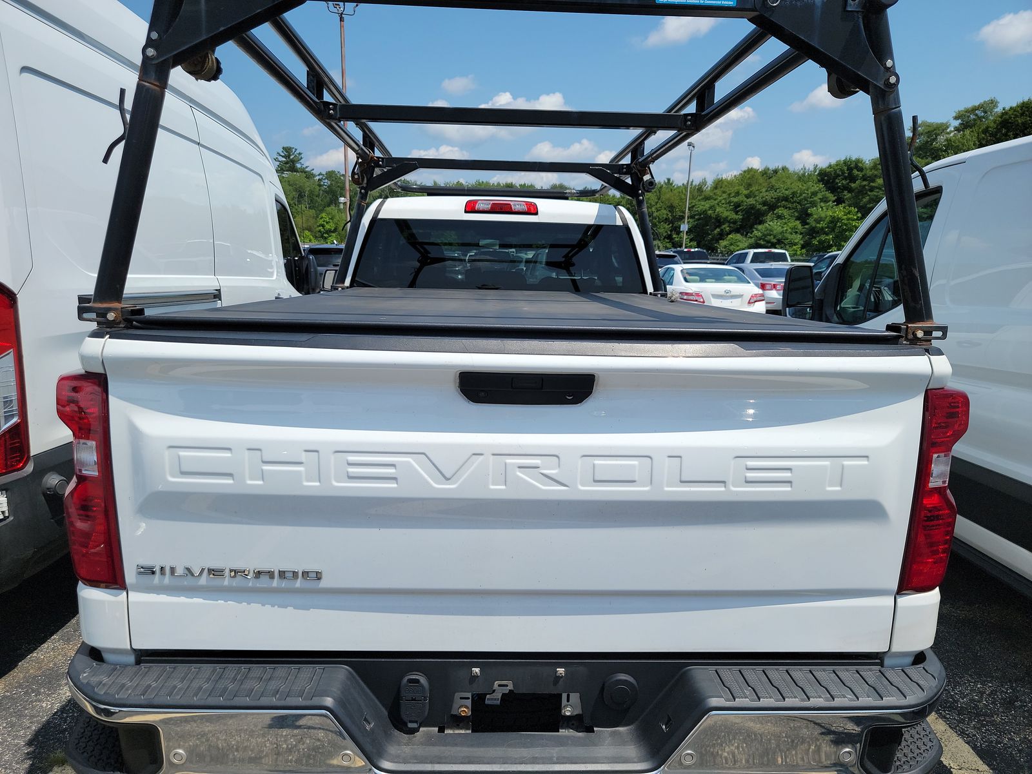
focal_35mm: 24
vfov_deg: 56.8
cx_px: 516
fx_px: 716
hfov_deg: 71.6
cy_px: 387
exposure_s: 1/1169
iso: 50
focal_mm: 6.7
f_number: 1.8
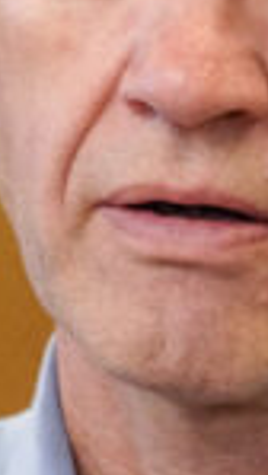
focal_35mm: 1014
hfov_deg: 1.2
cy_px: 153
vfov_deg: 2.1
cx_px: 128
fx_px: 12789
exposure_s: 1/250
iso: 8000
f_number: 4
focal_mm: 200
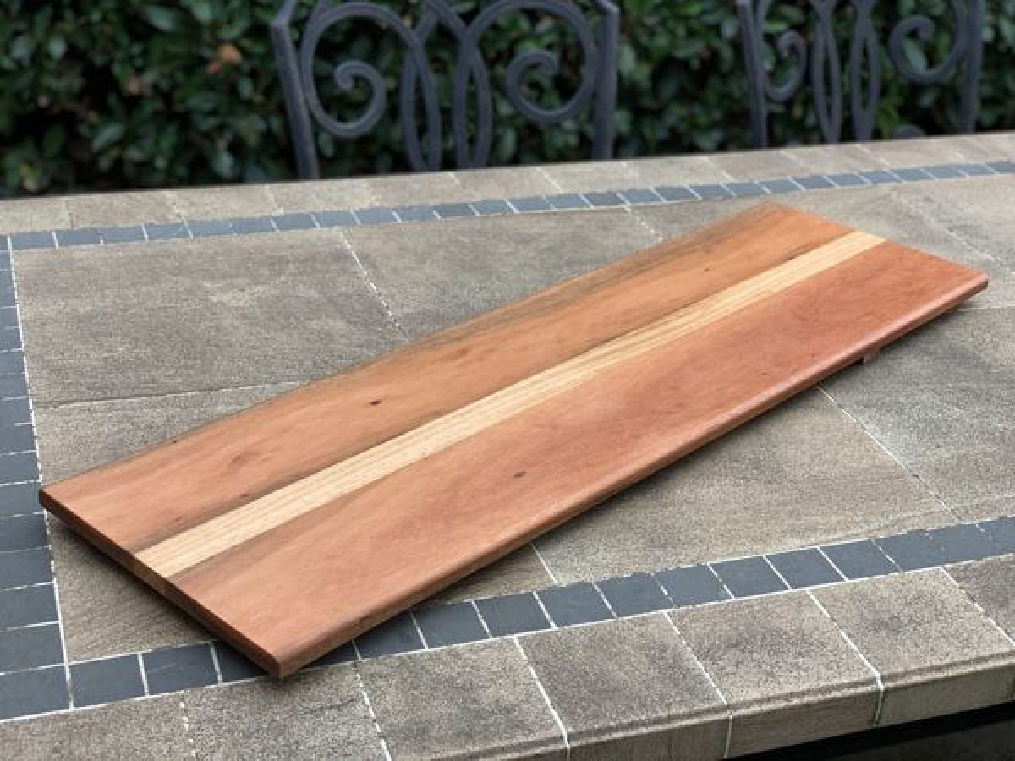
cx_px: 508
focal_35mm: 52
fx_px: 1525
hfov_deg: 36.8
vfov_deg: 28.0
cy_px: 380
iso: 32
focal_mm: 6
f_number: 2.4
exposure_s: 1/122
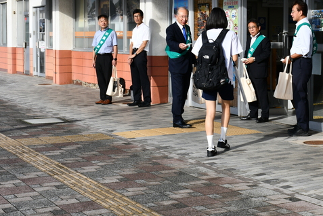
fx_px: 700
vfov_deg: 17.4
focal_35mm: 78
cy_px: 66
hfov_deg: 25.7
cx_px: 243
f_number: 8
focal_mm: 34
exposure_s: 1/250
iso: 110
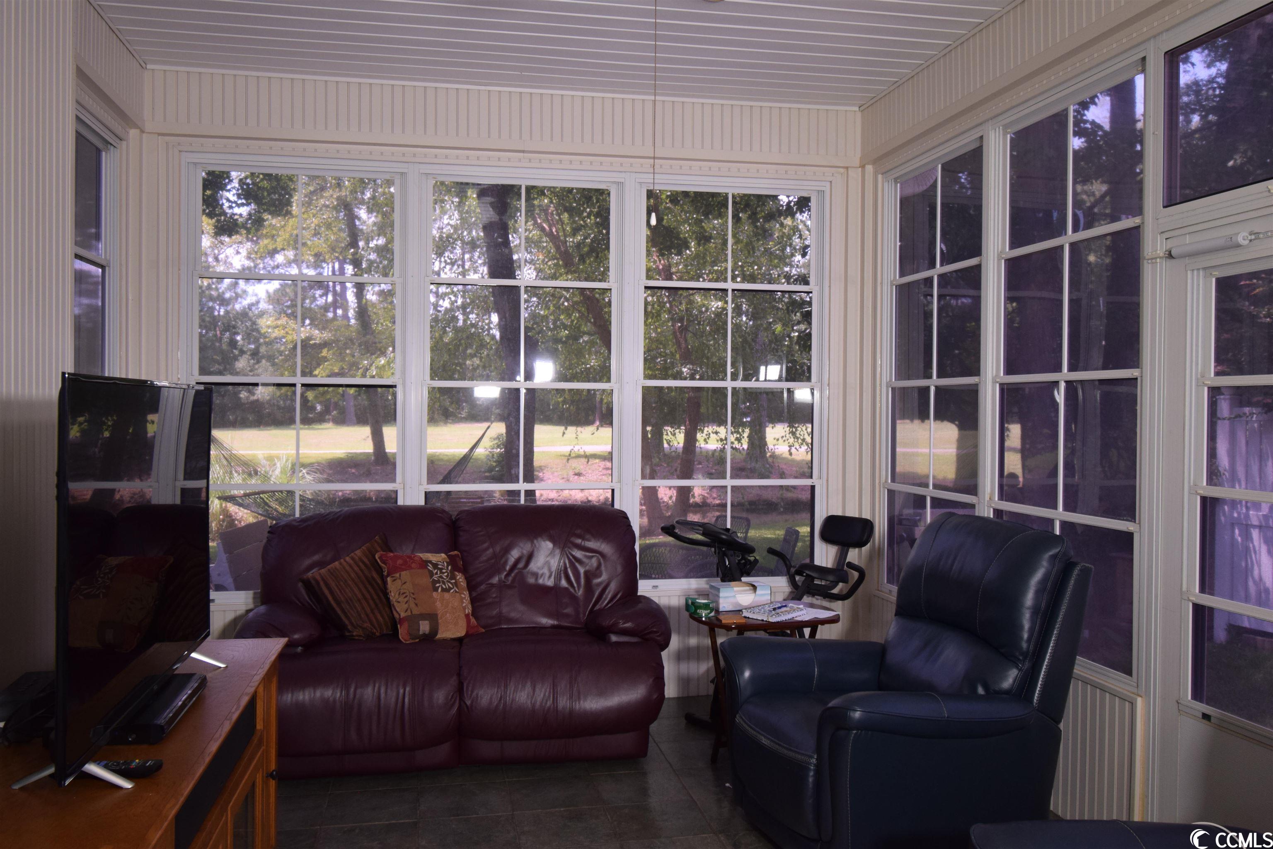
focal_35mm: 30
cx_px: 636
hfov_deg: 61.9
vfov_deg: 43.6
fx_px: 1061
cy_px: 424
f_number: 5.6
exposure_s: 1/60
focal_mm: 20
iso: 500
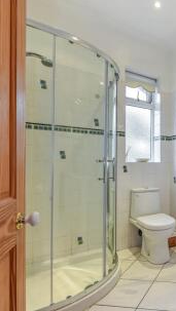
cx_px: 212
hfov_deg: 37.4
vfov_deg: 78.6
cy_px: 162
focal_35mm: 23
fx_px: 190
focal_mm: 14
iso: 400
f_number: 8
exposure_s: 1/20
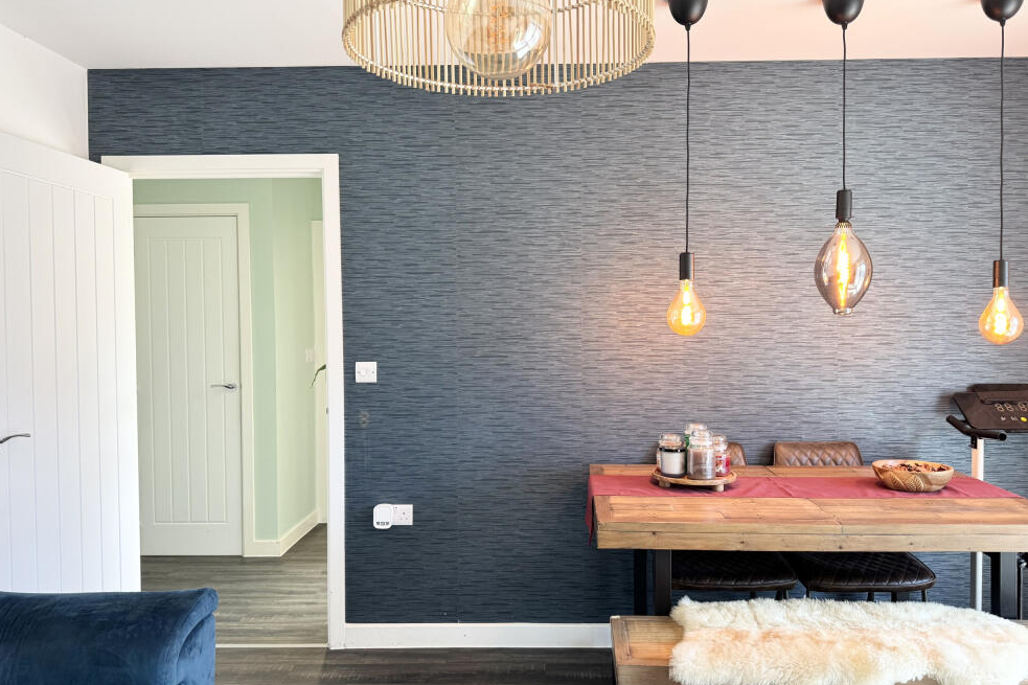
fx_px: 742
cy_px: 362
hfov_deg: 69.4
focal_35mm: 26
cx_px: 531
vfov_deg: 49.5
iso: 160
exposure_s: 1/50
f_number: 1.78
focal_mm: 6.76
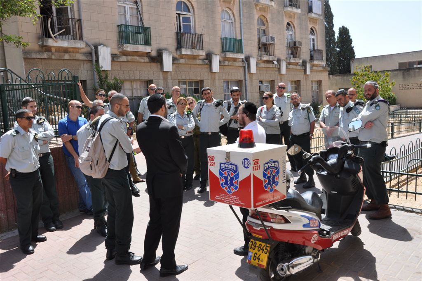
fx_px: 386
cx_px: 211
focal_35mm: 33
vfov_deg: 39.9
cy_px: 140
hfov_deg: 57.3
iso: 500
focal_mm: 22
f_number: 11
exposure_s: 1/500
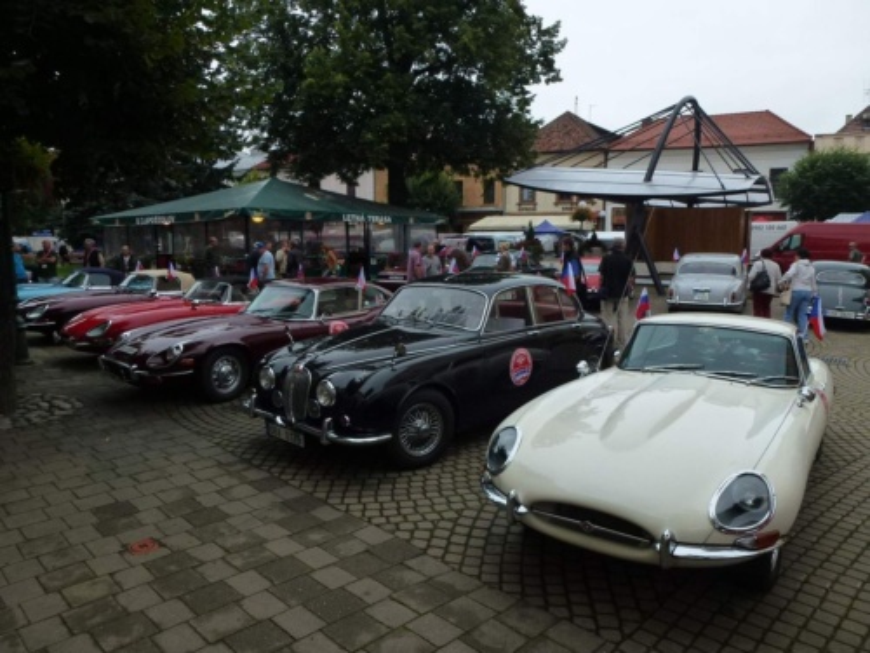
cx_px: 435
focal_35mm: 24
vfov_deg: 56.8
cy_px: 326
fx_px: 603
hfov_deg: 71.6
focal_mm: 4.3
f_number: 3.5
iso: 160
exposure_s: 1/125
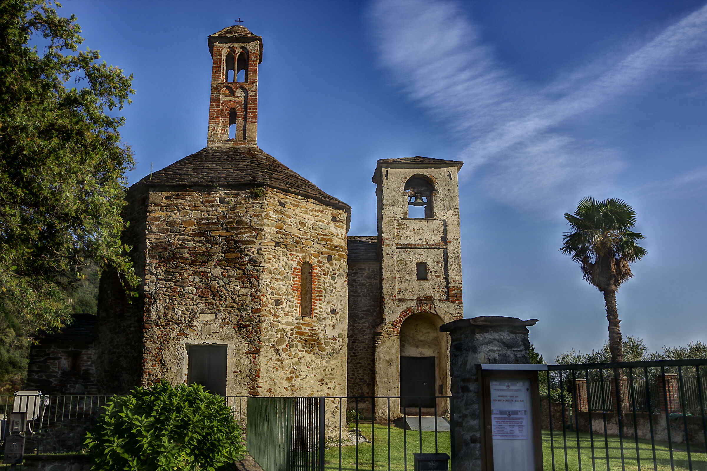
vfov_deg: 42.3
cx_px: 354
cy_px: 236
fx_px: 609
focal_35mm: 31
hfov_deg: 60.3
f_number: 13
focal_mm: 21
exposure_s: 1/80
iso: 100
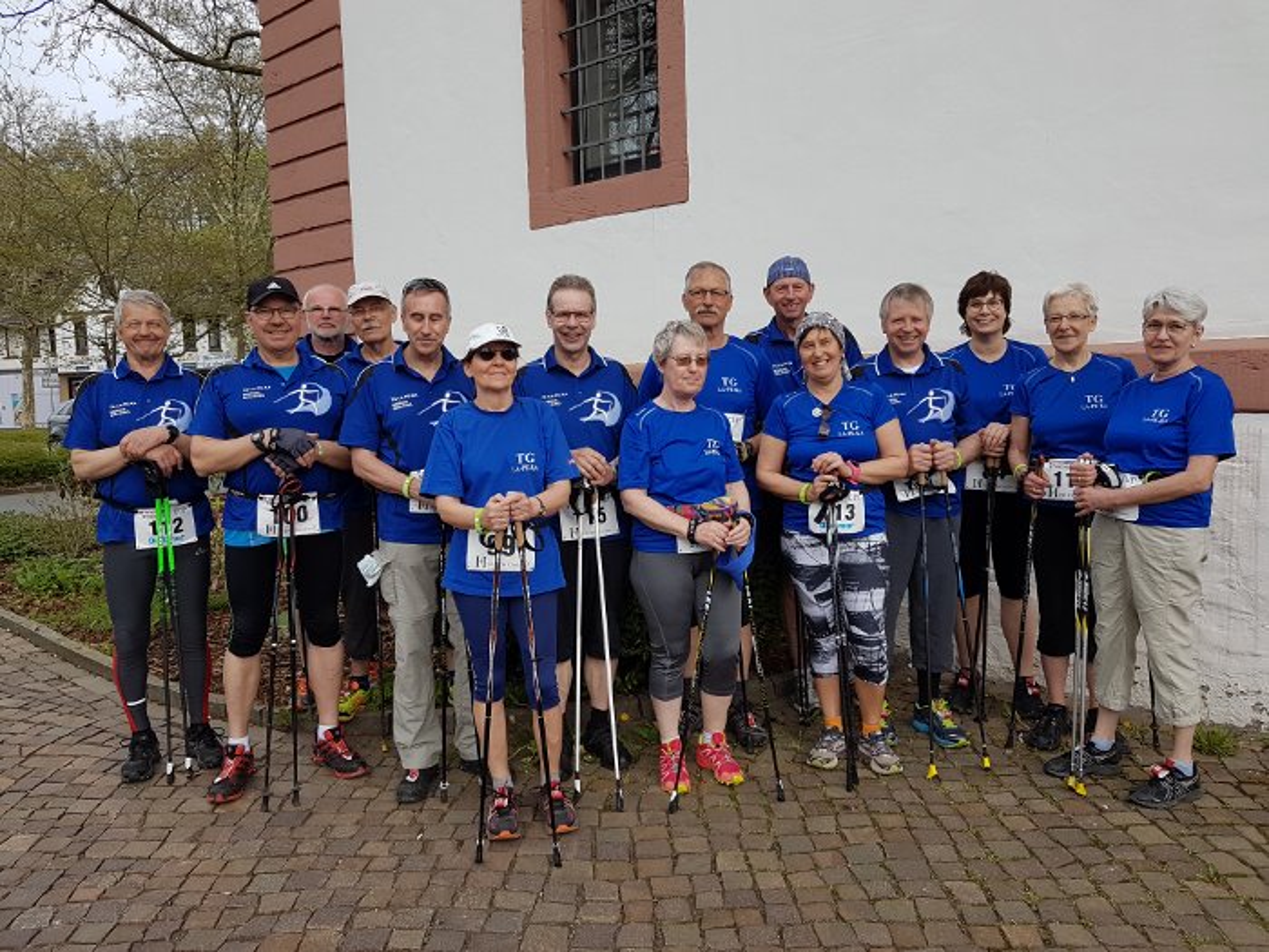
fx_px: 953
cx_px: 634
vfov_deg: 53.1
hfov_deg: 67.3
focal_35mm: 26
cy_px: 476
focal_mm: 4.2
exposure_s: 1/860
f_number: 1.7
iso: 40
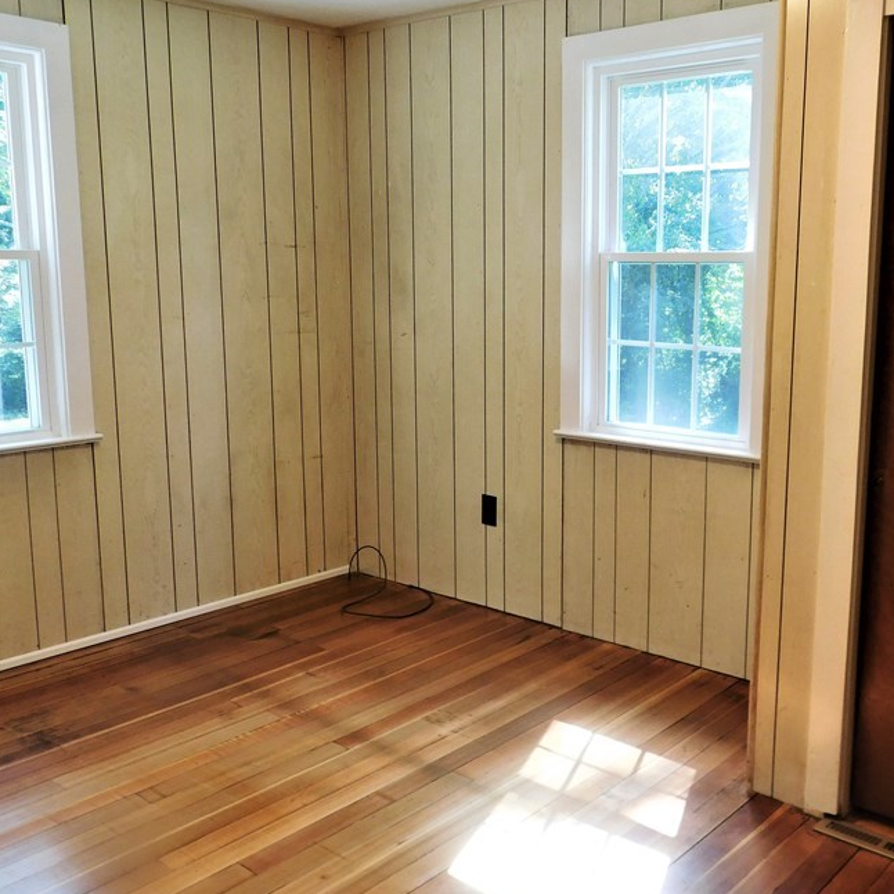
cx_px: 549
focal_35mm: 35
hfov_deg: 46.9
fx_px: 1023
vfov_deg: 47.2
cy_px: 446
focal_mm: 4.5
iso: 140
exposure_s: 1/30
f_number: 3.1
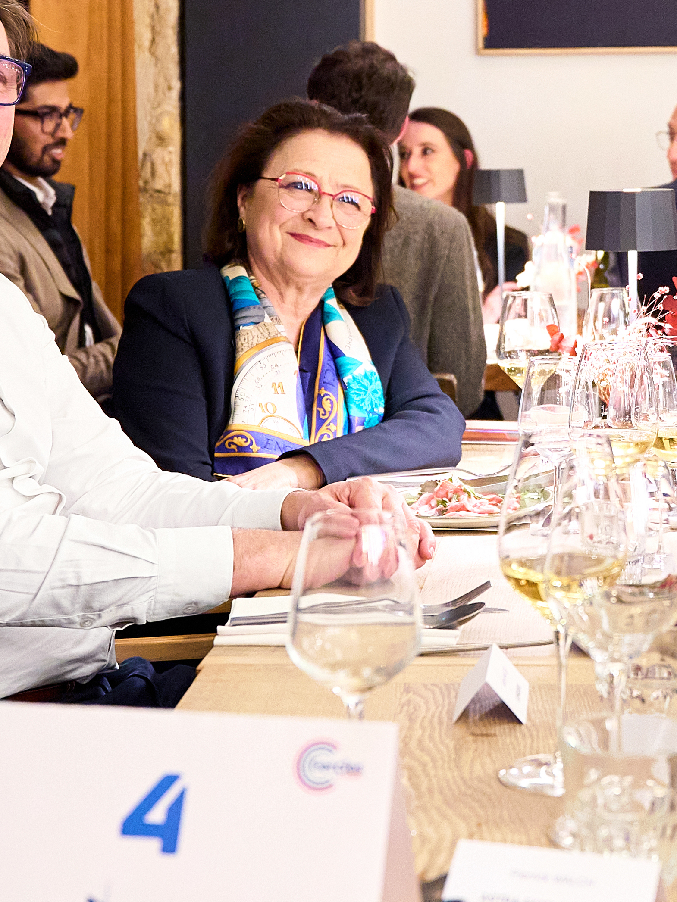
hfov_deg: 18.8
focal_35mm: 77
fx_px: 2008
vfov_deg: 25.2
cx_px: 597
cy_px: 276
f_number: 2.8
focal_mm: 24
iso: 3200
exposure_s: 1/60
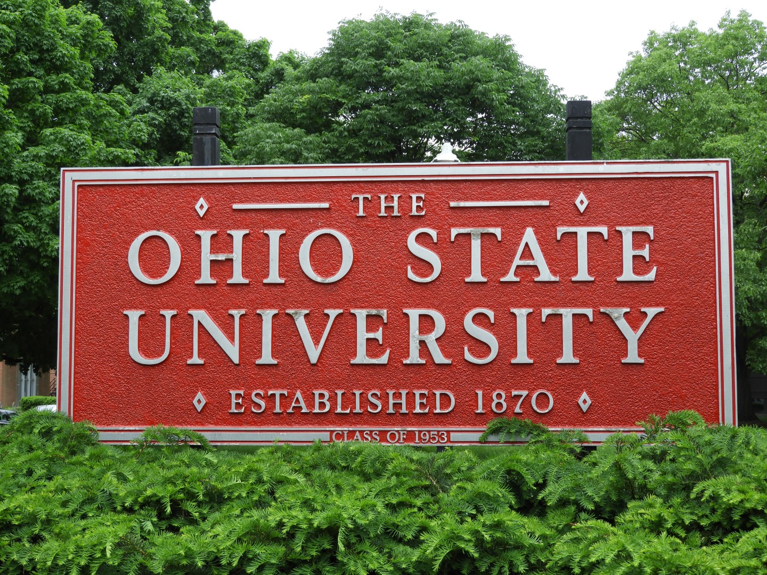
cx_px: 384
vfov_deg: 26.6
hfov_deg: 34.9
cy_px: 288
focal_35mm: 55
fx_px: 1219
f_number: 4
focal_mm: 9.9
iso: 100
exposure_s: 1/250
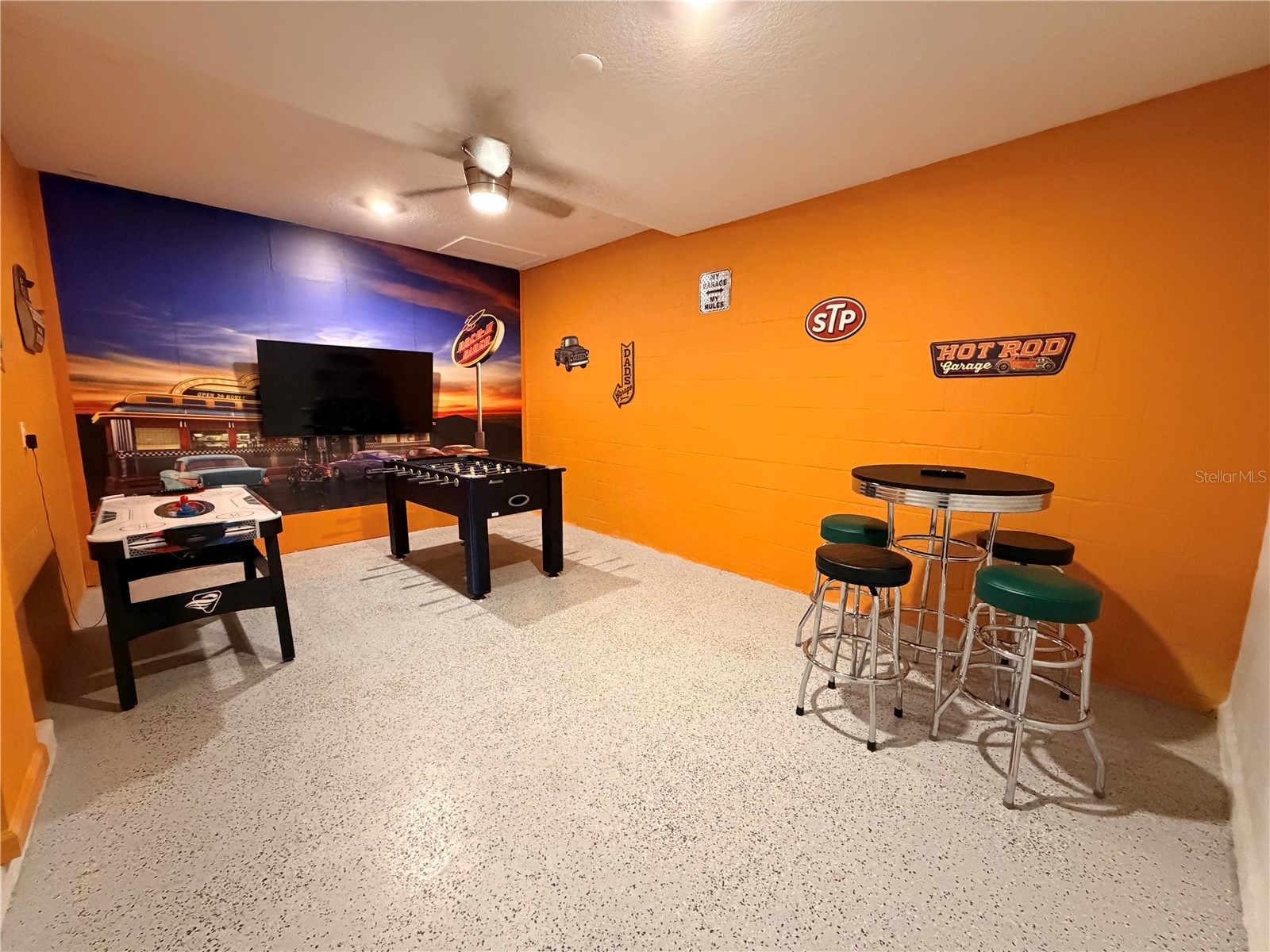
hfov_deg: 102.1
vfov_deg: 85.7
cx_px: 635
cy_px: 476
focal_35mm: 14
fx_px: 514
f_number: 2.2
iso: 1000
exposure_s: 1/60
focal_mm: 2.22
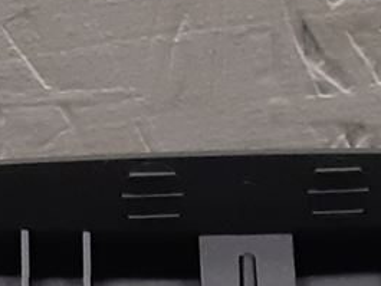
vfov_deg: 6.6
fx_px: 2213
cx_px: 221
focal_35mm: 201
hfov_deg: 9.8
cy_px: 898
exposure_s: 1/50
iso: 160
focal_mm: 3.93
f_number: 1.7
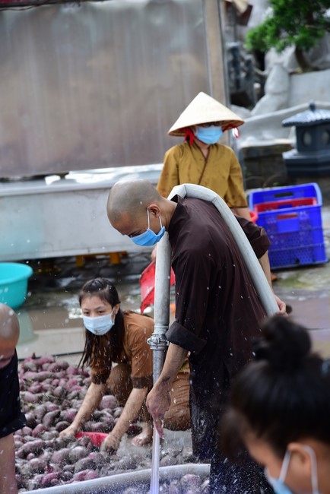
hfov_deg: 11.4
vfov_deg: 17.1
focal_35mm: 120
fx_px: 1648
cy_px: 247
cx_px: 165
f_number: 5.6
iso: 400
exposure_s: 1/160
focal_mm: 120
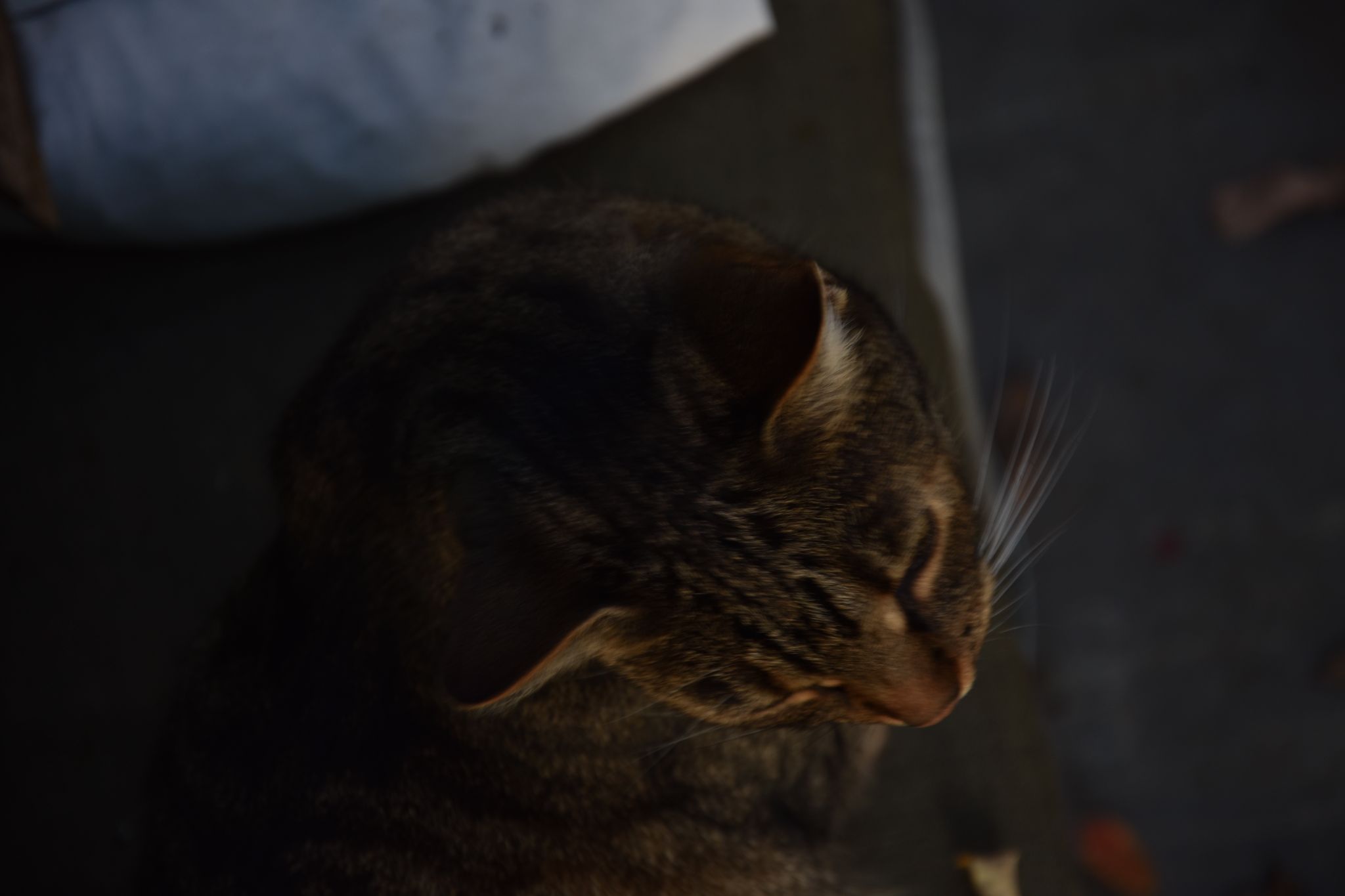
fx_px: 5883
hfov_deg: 13.0
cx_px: 672
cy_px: 448
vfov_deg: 8.7
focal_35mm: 158
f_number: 5.6
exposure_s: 1/25
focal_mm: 105
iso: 100
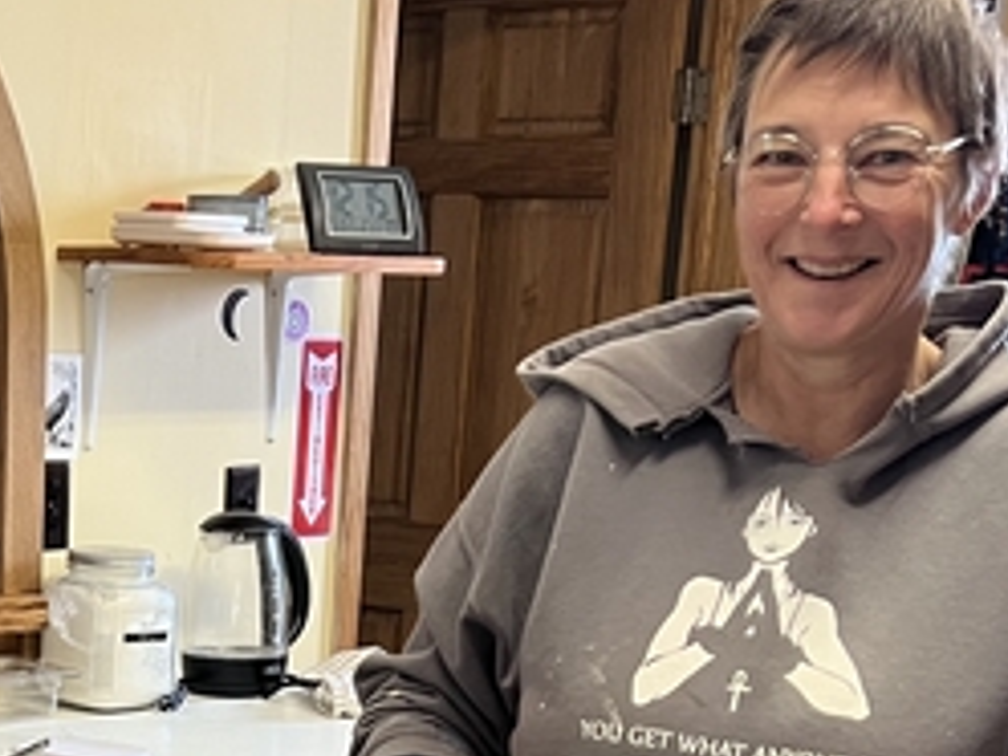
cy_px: 1028
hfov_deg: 22.7
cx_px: 89
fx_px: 2446
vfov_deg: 16.4
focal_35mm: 84
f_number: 1.5
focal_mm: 5.7
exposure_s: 1/60
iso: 125
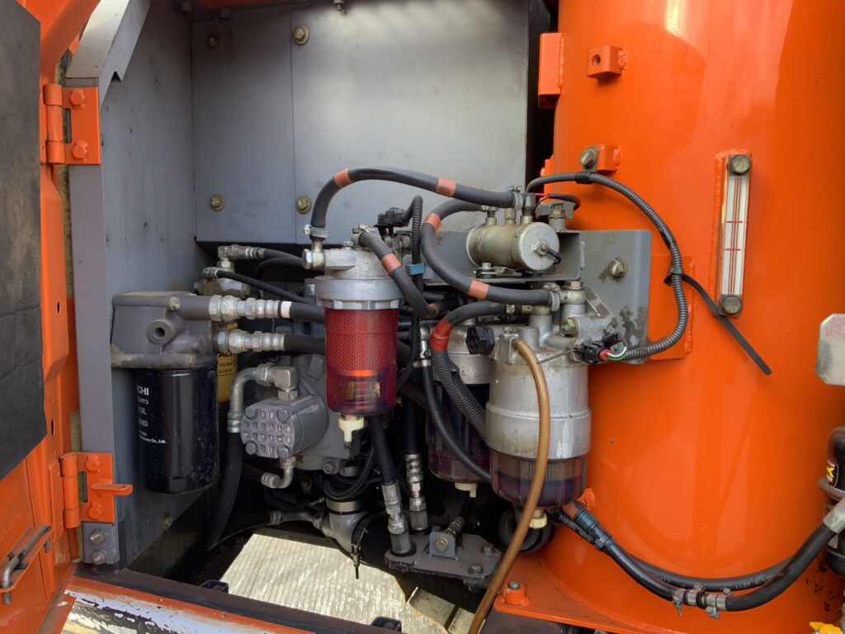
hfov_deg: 61.7
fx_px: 708
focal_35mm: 29
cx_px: 422
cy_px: 317
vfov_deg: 48.2
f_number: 1.8
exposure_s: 1/122
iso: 25
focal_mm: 3
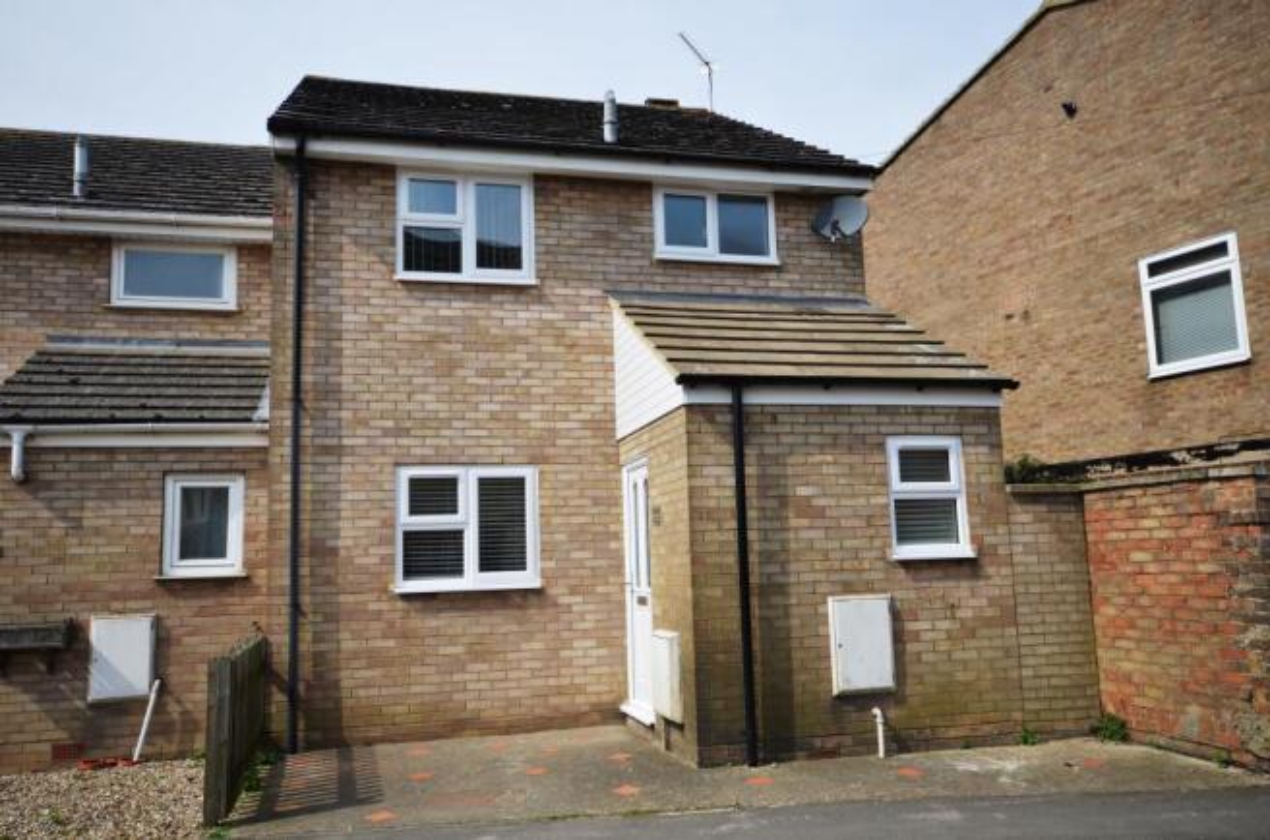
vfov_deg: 43.4
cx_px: 635
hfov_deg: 62.0
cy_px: 420
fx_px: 1056
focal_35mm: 30
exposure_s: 1/250
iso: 100
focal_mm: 20
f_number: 8
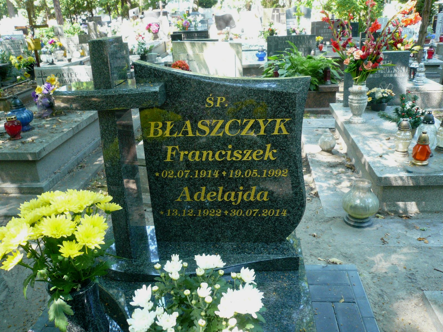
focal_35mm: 29
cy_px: 166
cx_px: 222
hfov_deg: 61.7
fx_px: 371
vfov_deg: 48.2
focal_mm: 4.6
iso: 100
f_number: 2.8
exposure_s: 1/25
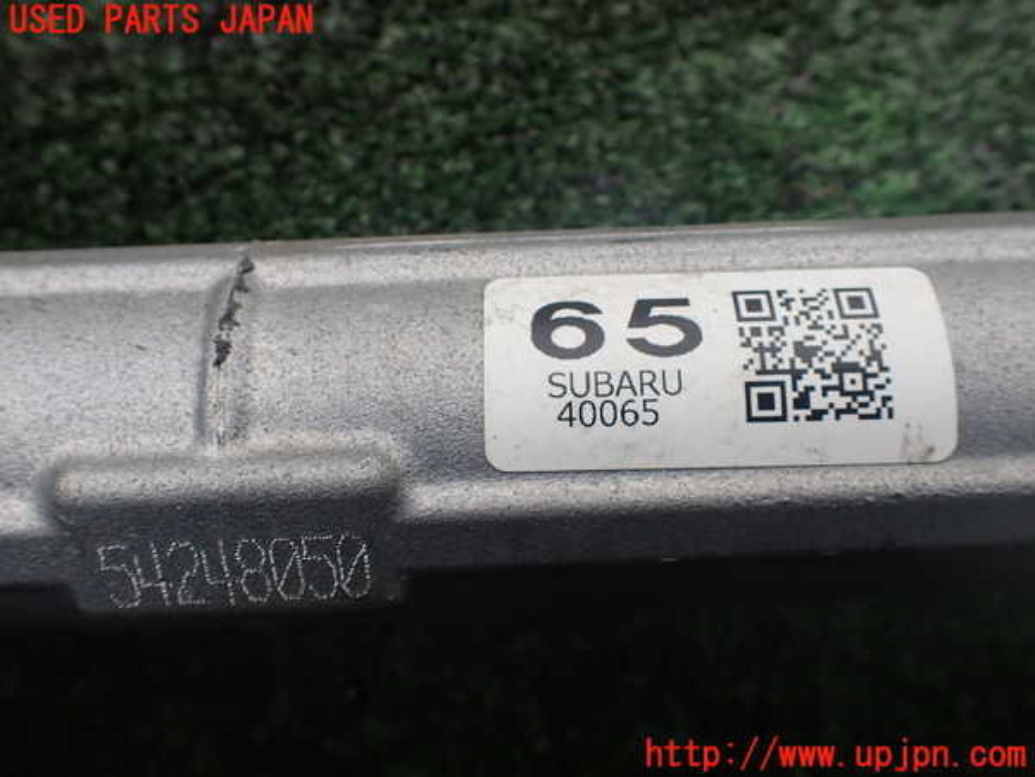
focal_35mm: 30
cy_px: 388
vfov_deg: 46.8
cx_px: 518
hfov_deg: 60.0
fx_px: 897
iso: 100
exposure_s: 1/200
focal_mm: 5.4
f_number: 3.2
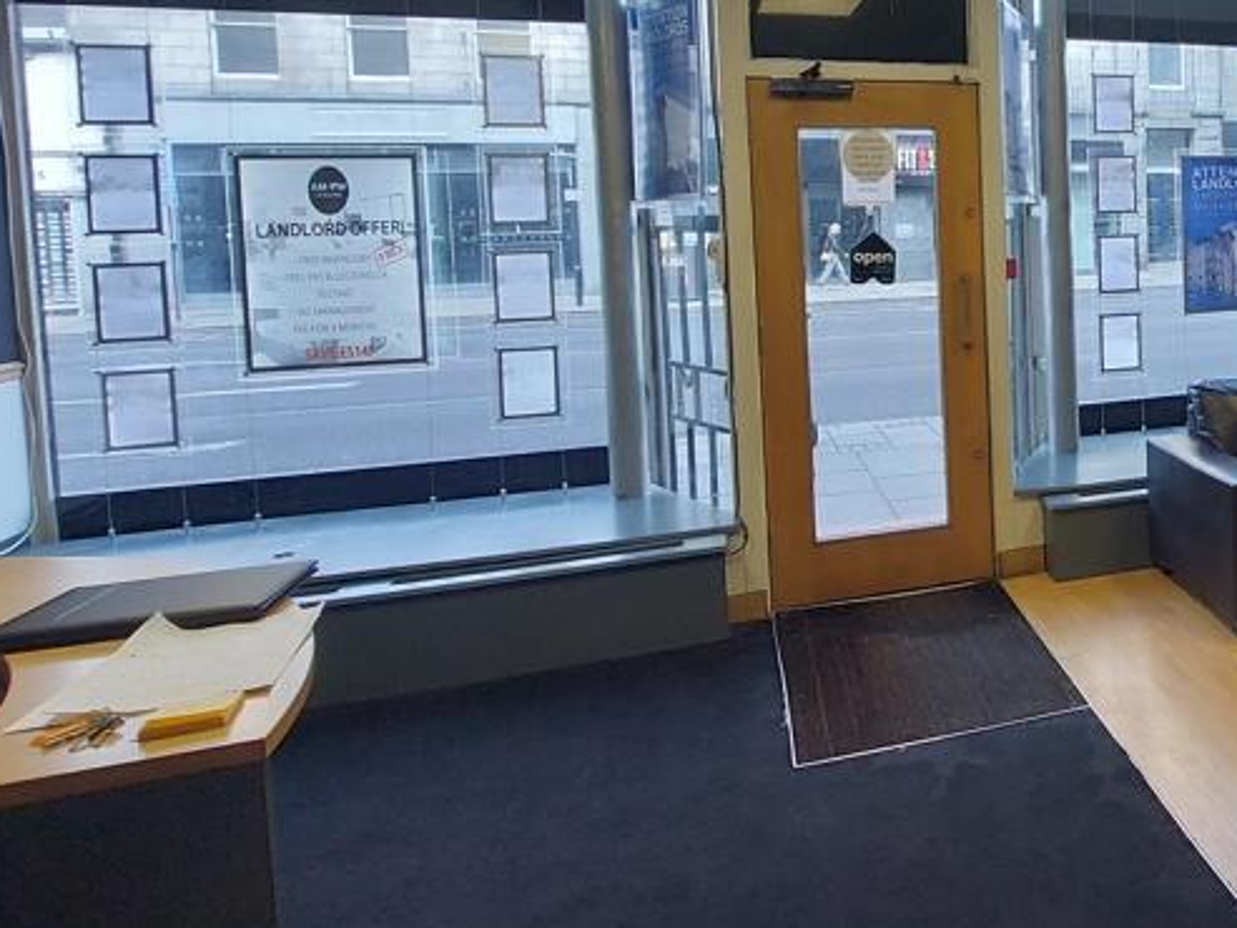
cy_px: 276
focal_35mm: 27
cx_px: 1109
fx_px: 965
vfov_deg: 50.0
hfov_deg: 56.5
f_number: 2.2
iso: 64
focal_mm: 1.74
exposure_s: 1/59
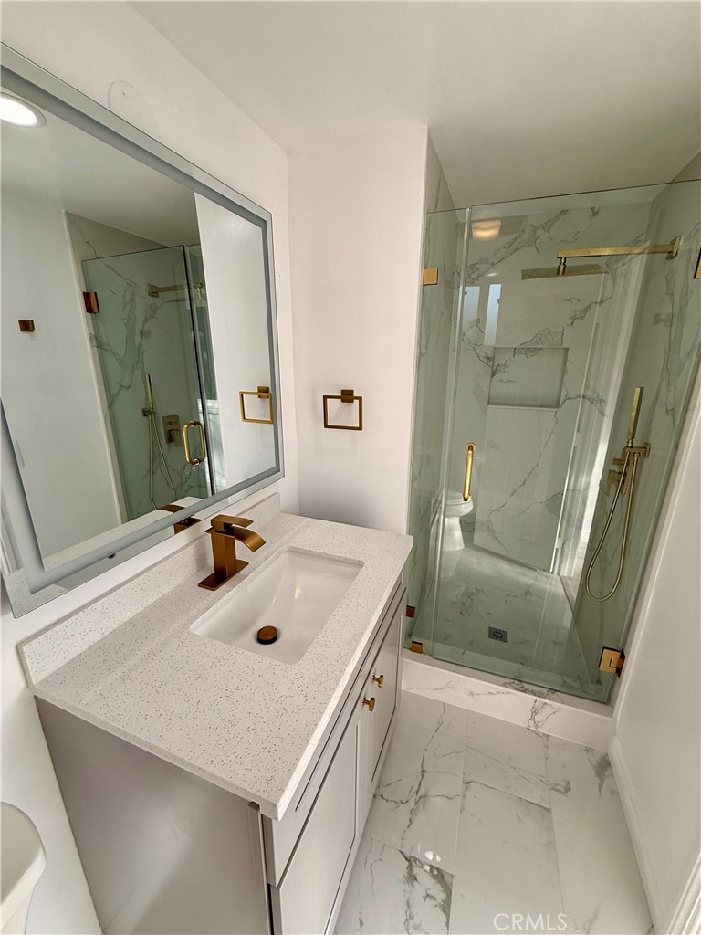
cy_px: 468
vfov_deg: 102.1
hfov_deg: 85.7
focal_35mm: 14
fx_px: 378
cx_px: 350
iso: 50
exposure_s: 1/205
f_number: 2.2
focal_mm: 2.22
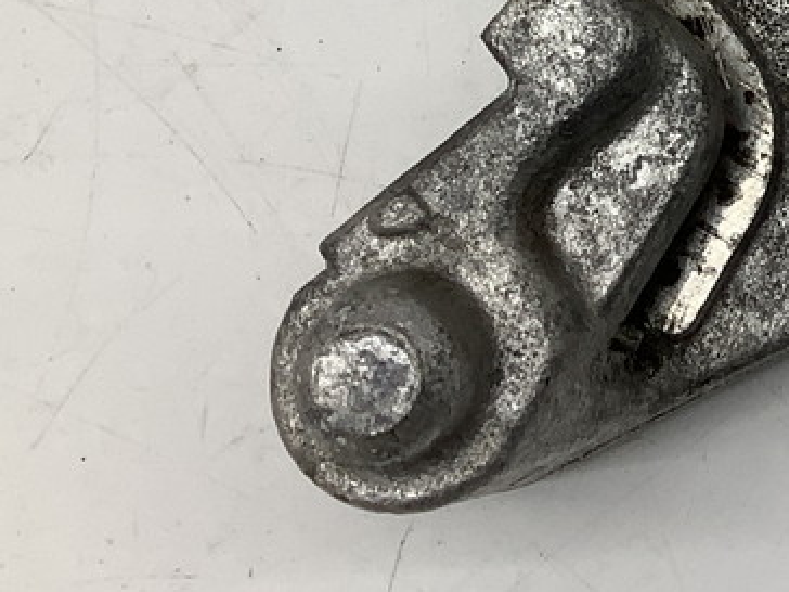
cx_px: 1249
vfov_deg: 12.5
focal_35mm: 109
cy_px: -429
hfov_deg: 16.2
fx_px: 2484
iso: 32
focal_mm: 3.3
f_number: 2.4
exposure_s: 1/120
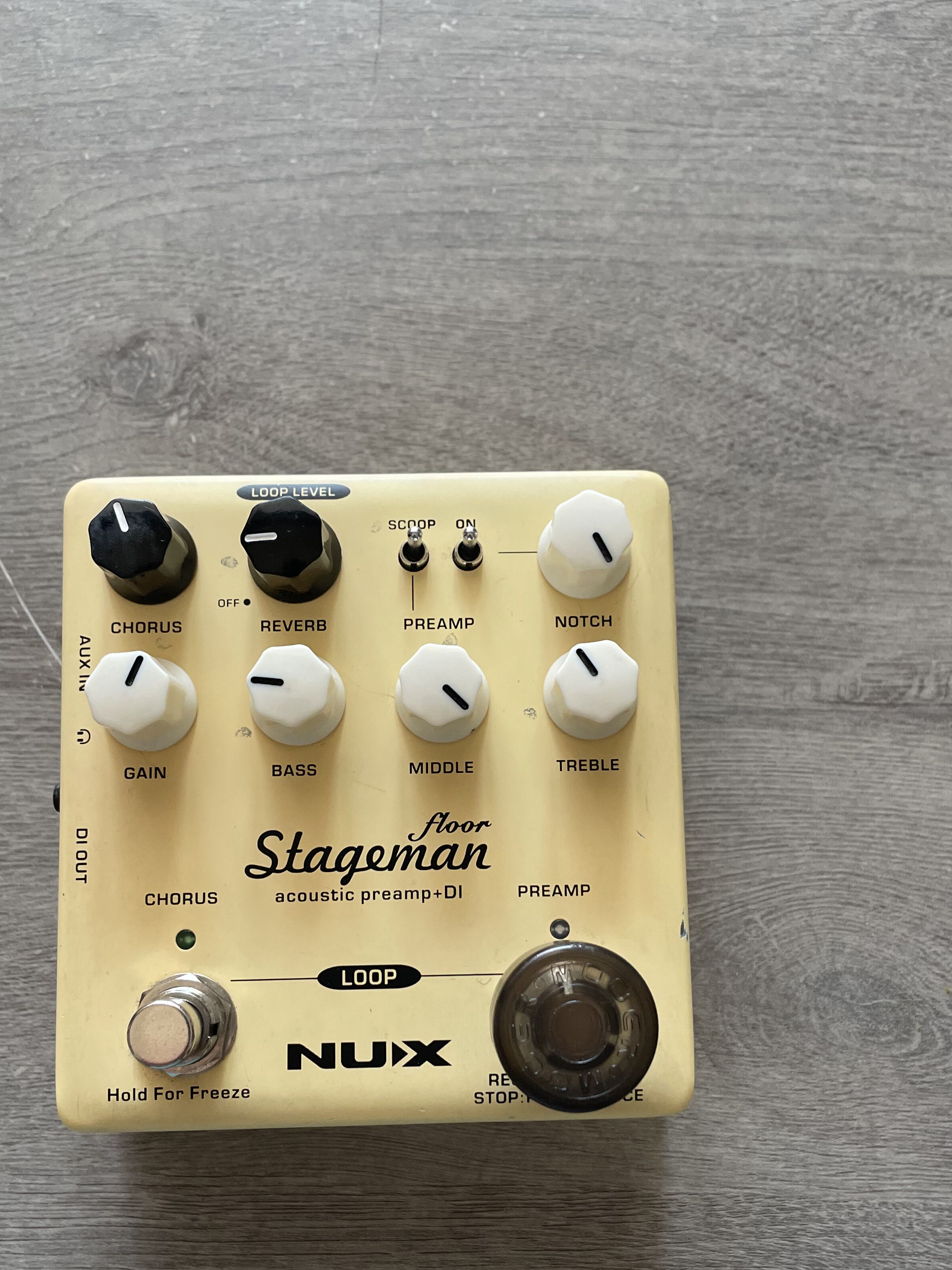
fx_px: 1210
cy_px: 768
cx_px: 484
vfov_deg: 54.9
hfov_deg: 42.9
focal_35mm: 33
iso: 125
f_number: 1.6
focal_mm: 4.2
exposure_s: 1/101
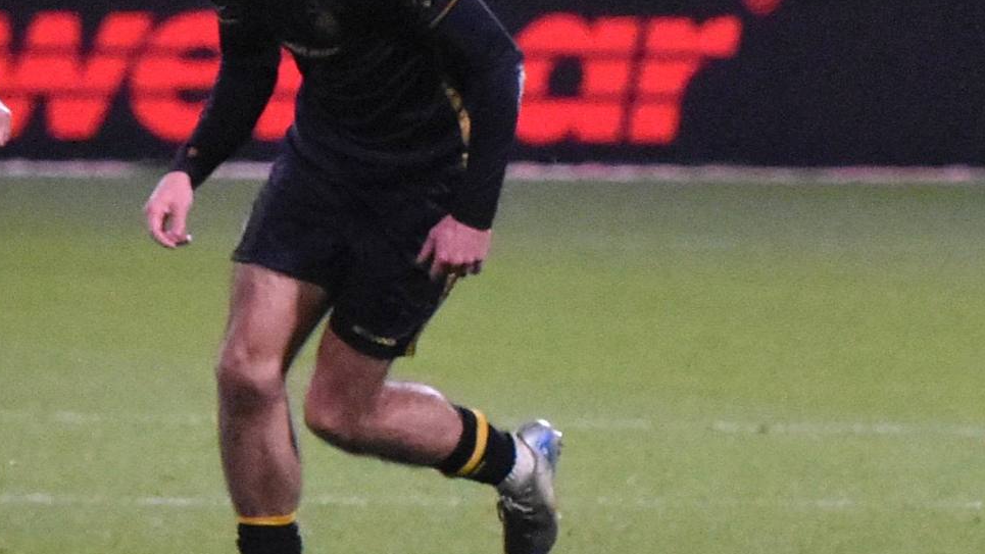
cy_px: 267
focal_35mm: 422
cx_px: 22
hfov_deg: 5.1
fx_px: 11024
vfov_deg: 2.9
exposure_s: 1/800
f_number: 2.8
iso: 3200
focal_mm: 135
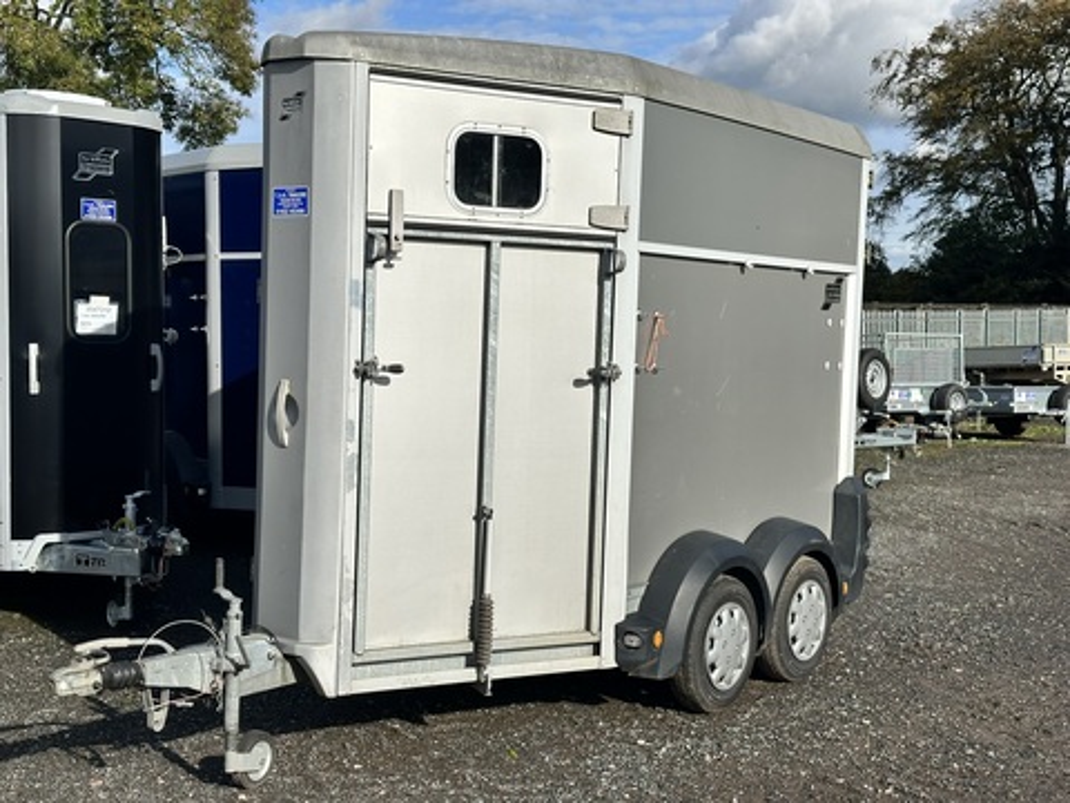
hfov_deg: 39.7
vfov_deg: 30.3
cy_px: 402
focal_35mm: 48
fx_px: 1484
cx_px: 535
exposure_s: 1/5882
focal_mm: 6.86
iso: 64
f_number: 1.78
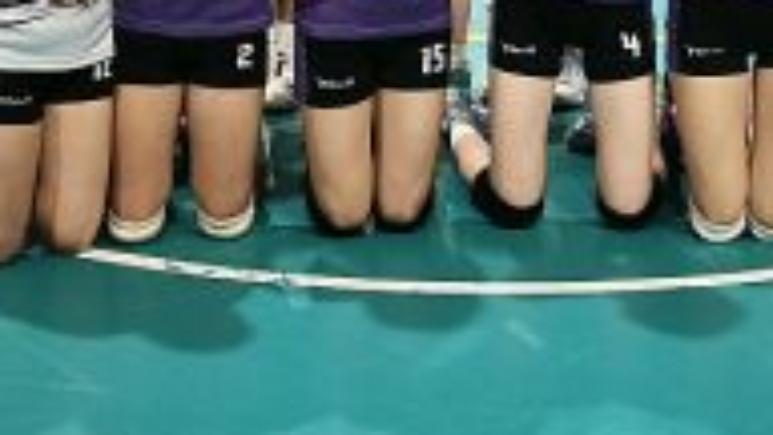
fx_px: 1742
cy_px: -133
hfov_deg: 24.9
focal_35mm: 85
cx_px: 503
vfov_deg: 13.7
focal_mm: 6.45
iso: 320
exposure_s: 1/50
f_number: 1.62
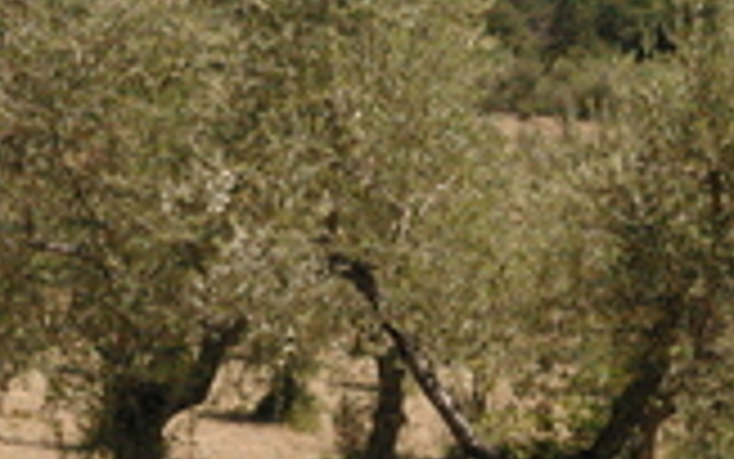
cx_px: -86
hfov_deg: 9.8
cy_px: -61
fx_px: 4234
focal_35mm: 212
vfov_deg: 6.2
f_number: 13
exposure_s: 1/2000
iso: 3200
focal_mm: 45
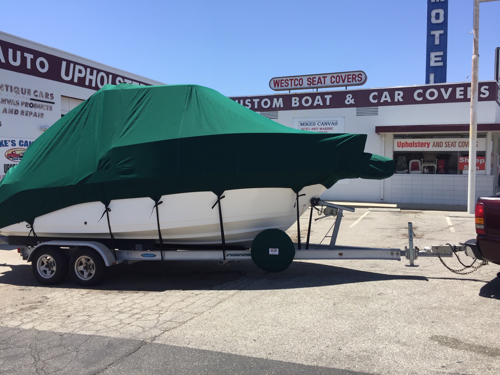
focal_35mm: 29
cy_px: 188
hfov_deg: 61.7
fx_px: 419
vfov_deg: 48.2
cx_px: 250
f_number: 2.2
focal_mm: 4.15
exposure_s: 1/1364
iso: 32
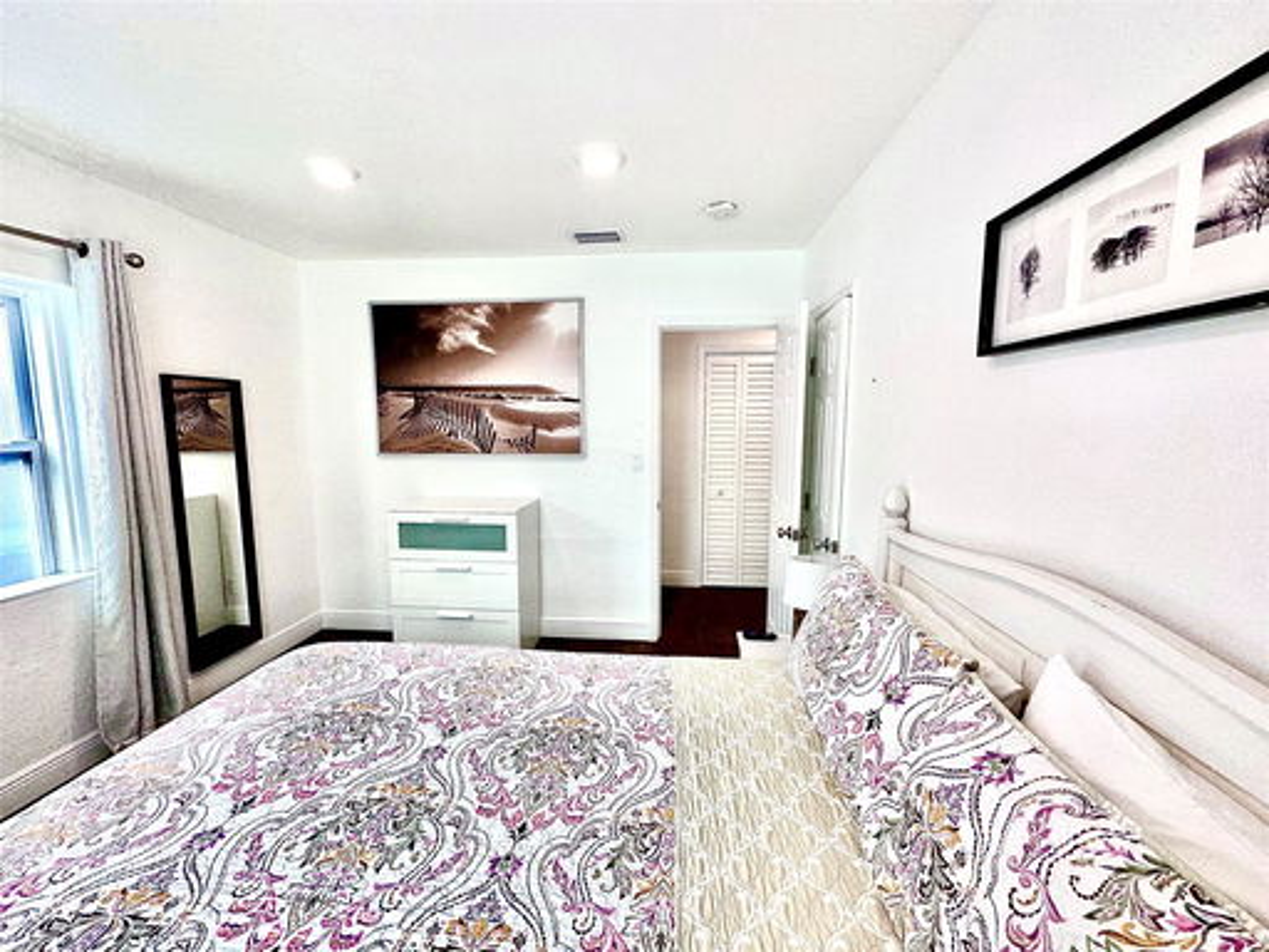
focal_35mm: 14
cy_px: 476
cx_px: 634
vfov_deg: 85.7
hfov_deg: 102.1
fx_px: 513
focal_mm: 2.22
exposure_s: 1/120
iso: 64
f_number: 2.2
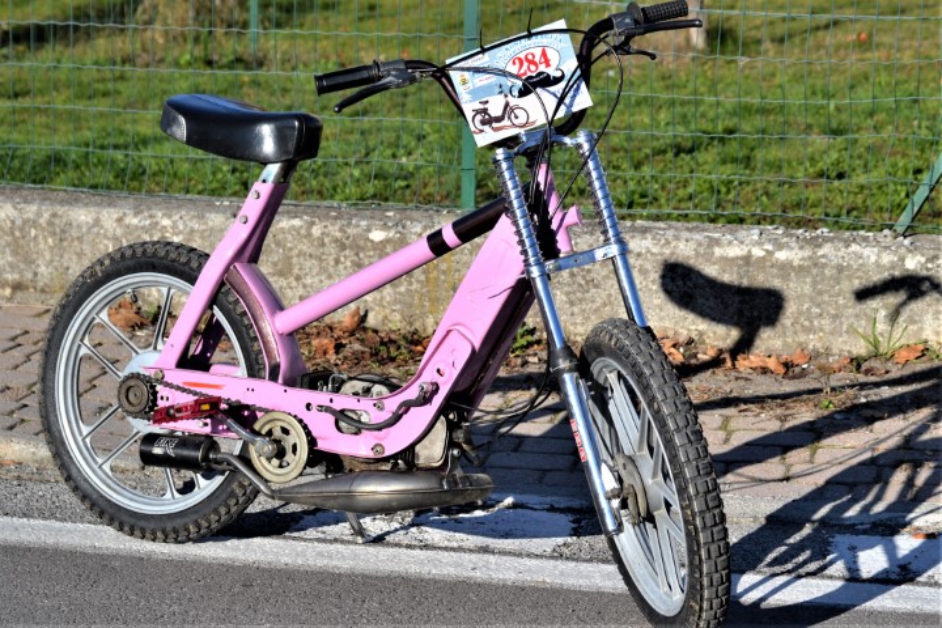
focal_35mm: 105
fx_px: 2747
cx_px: 471
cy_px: 314
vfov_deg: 13.0
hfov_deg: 19.5
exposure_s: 1/1600
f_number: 6.3
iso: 400
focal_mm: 70
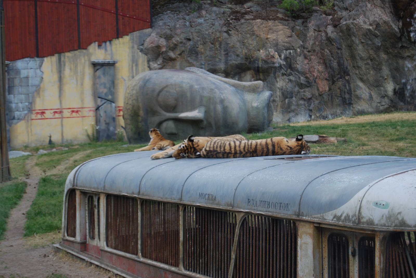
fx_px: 954
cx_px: 208
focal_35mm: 82
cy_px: 139
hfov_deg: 24.6
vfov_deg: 16.6
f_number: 5.6
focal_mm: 55
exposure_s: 1/125
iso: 125
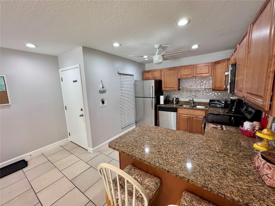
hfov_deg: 102.1
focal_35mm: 14
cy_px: 103
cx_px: 138
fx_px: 111
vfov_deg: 85.7
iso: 250
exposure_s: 1/120
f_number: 2.2
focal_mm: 2.22
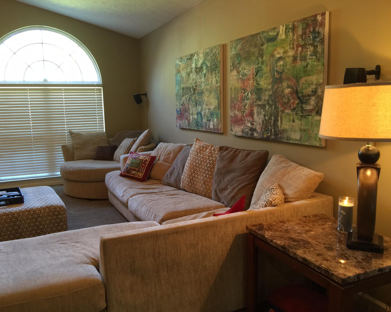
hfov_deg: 57.1
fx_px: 359
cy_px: 158
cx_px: 179
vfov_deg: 47.1
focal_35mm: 31
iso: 80
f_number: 2.2
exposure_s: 1/15
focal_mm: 4.15
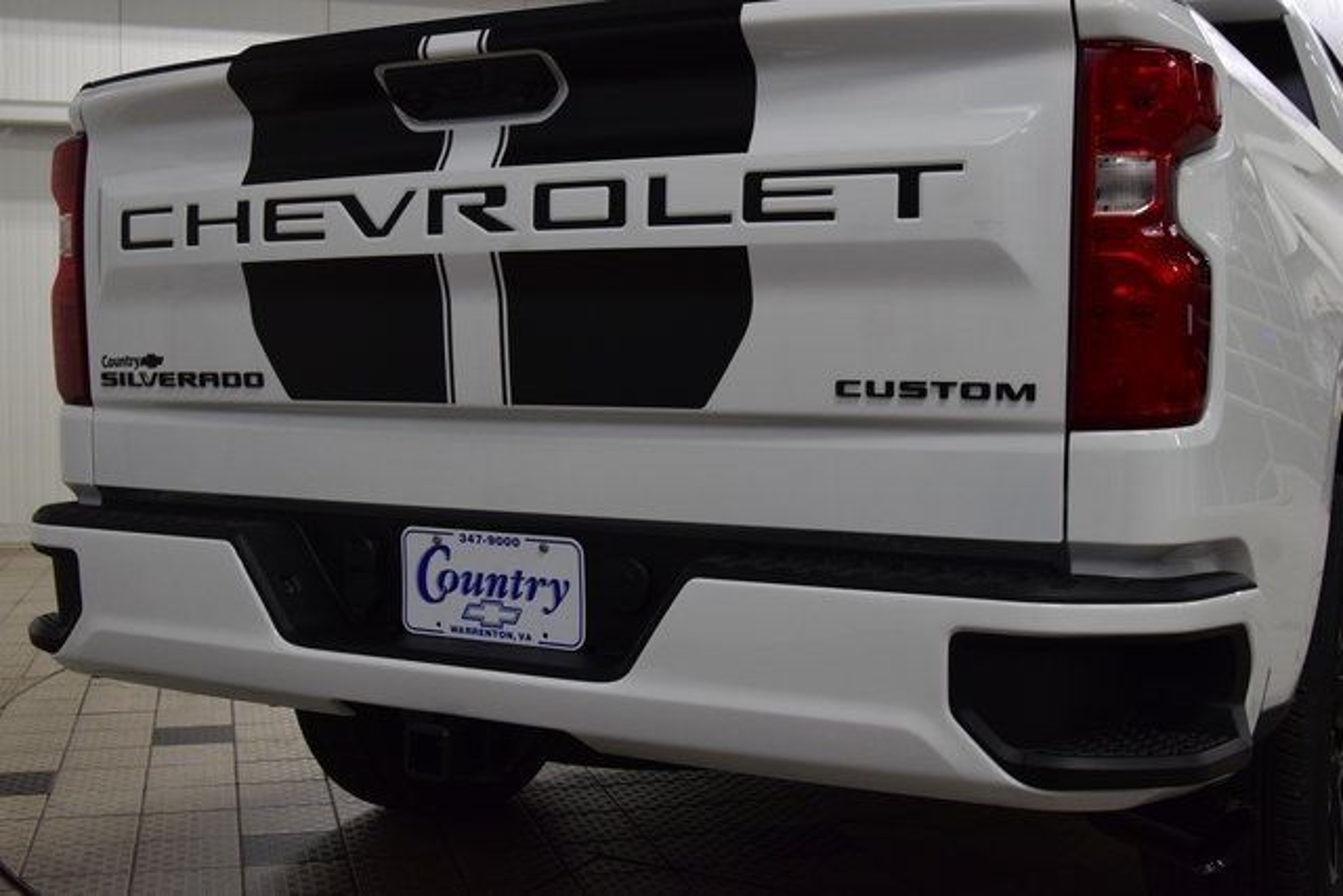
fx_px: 1623
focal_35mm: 44
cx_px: 672
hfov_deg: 45.0
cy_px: 448
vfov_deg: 30.9
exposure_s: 1/60
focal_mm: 29
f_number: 8
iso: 1400
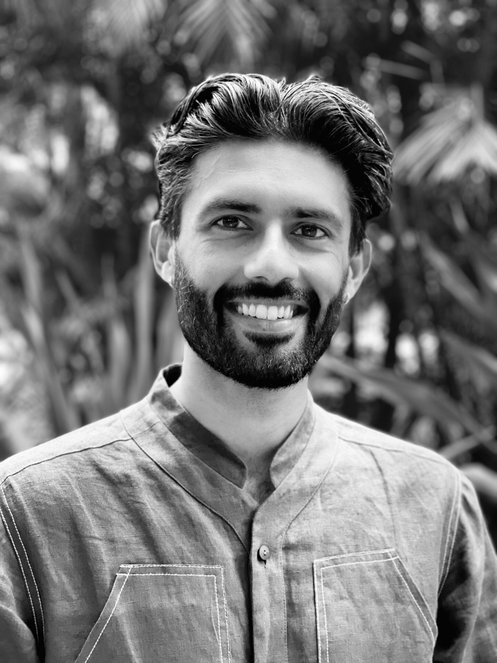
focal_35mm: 52
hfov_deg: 28.0
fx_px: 995
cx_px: 248
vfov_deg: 36.8
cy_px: 332
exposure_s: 1/122
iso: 100
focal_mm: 6
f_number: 2
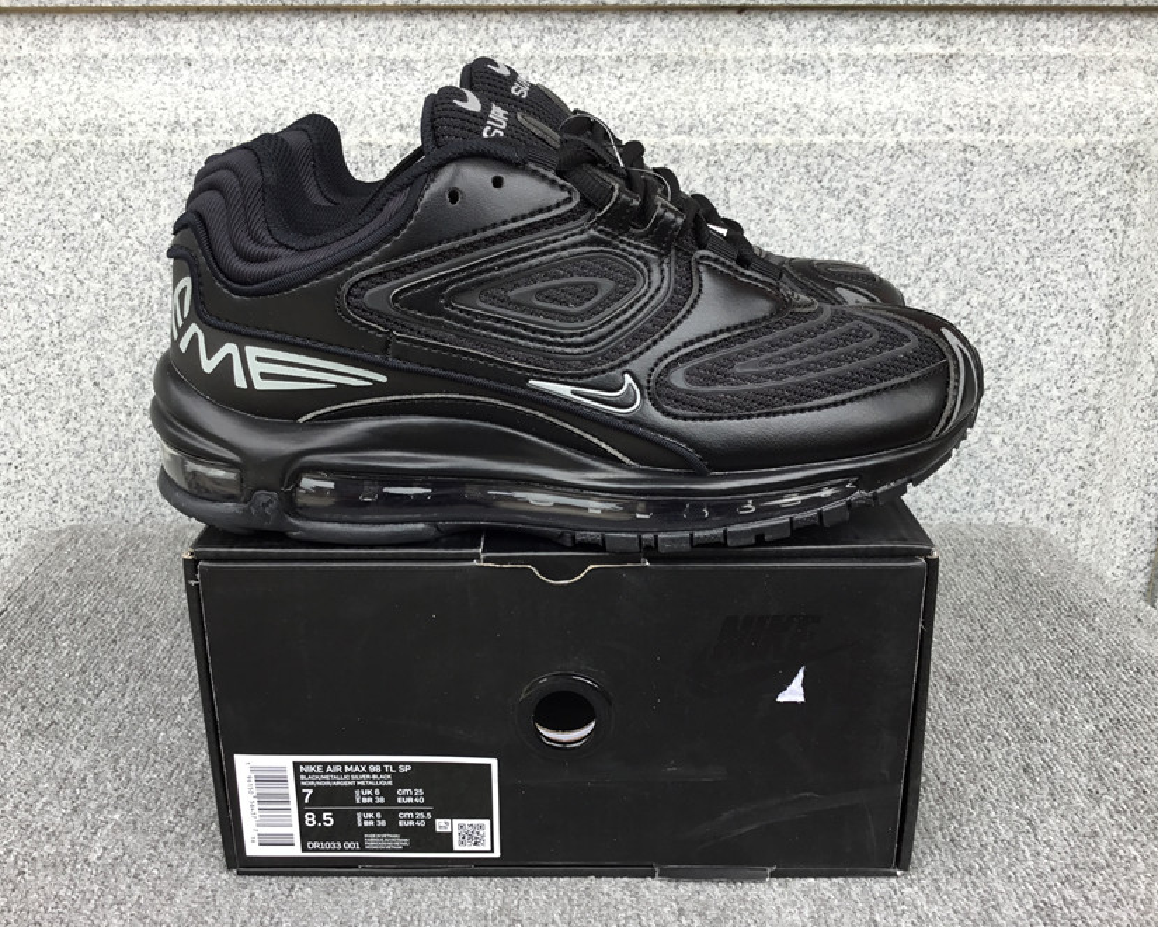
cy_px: 470
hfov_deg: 54.2
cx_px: 563
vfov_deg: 44.5
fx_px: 1131
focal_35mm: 33
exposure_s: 1/118
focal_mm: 3.3
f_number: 2.4
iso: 25
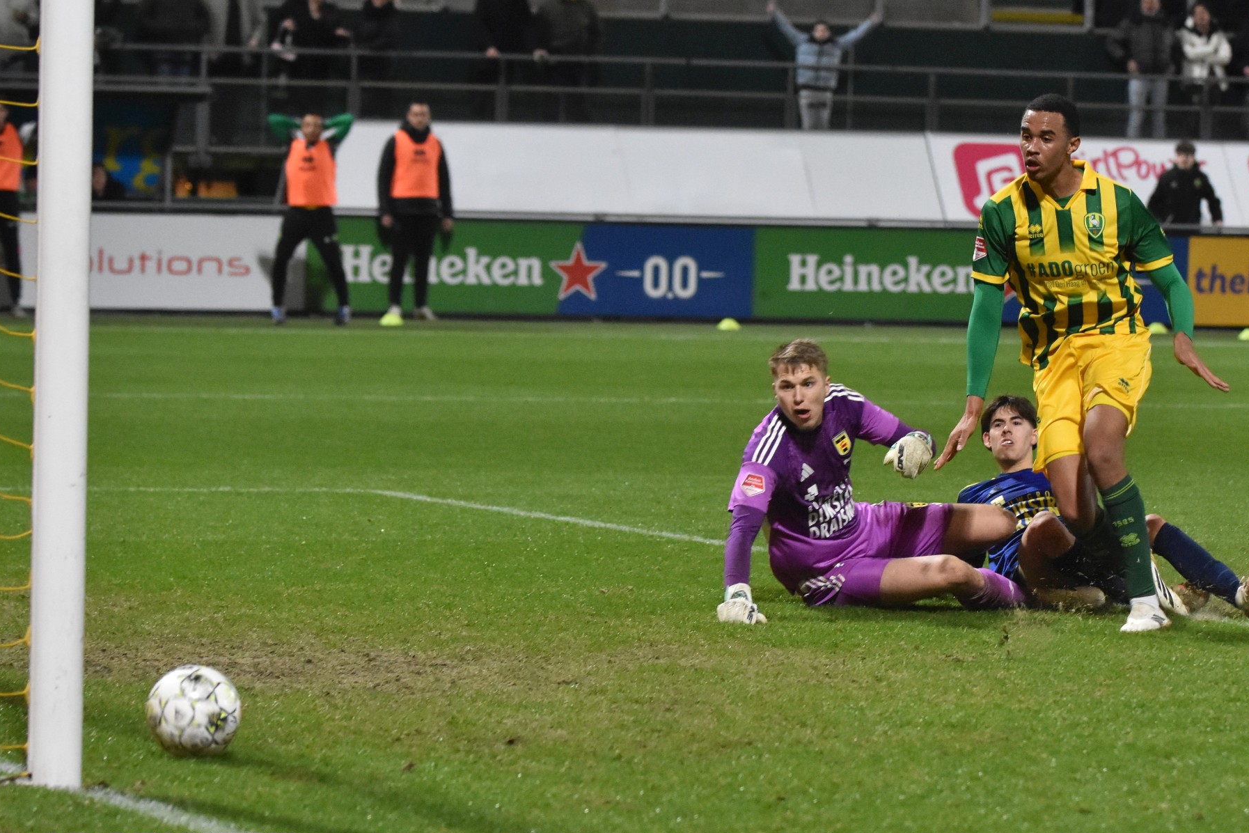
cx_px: 654
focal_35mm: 153
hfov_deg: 13.5
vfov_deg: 9.0
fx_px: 5292
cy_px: 423
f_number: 2.8
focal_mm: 95
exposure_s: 1/640
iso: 2500
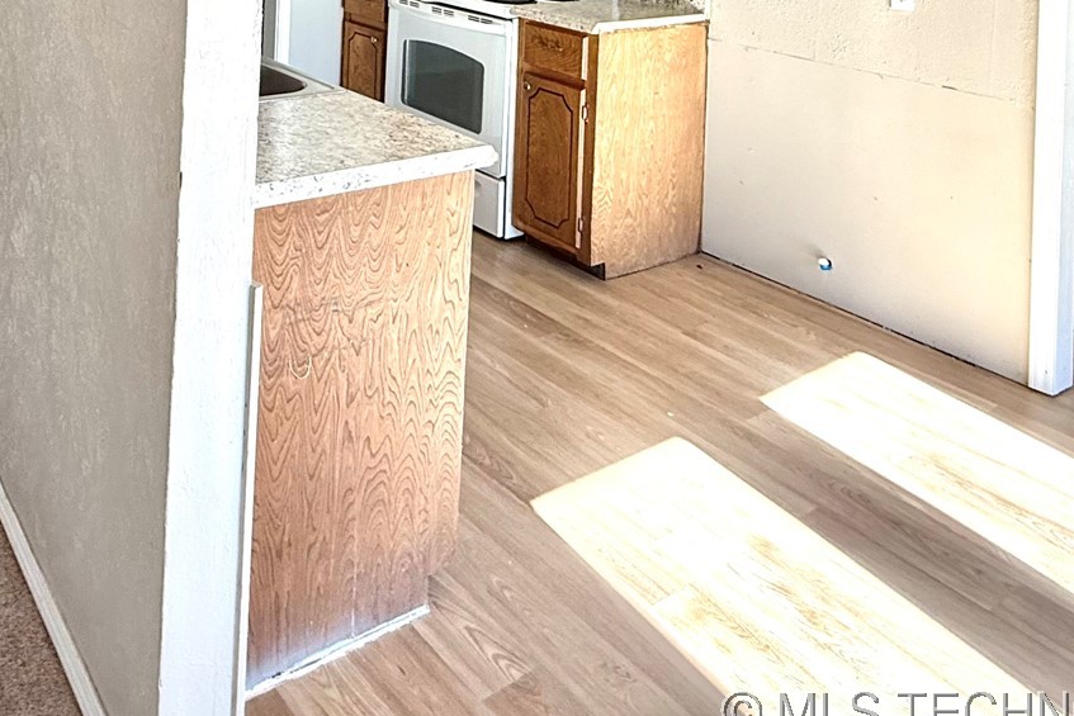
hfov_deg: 54.8
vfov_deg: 32.7
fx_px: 985
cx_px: 283
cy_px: -148
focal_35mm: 33
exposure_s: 1/99
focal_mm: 2.22
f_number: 2.2
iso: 80
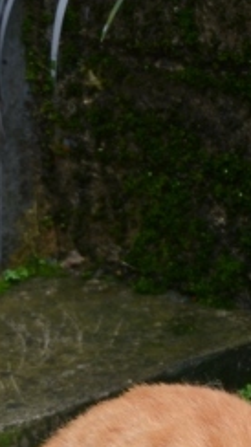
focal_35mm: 645
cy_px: 583
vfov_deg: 3.3
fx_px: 7642
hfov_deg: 1.9
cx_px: -68
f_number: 5.6
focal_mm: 98
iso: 100
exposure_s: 1/50
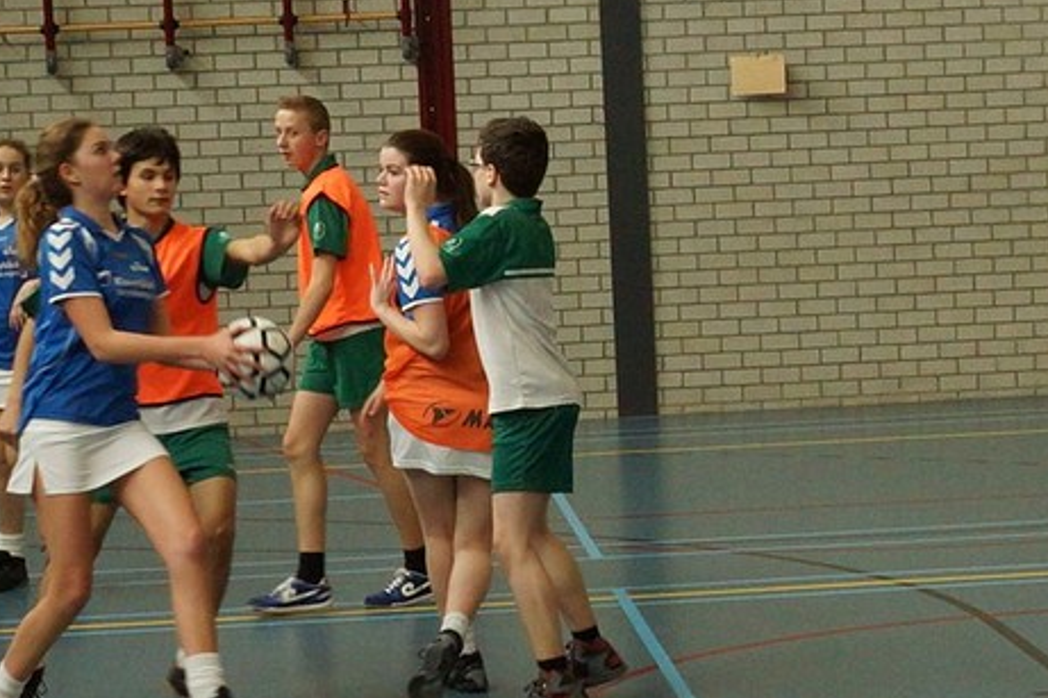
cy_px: 127
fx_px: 2328
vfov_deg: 16.9
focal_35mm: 80
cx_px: 909
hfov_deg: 24.7
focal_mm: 24
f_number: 7.1
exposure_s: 1/200
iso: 1250
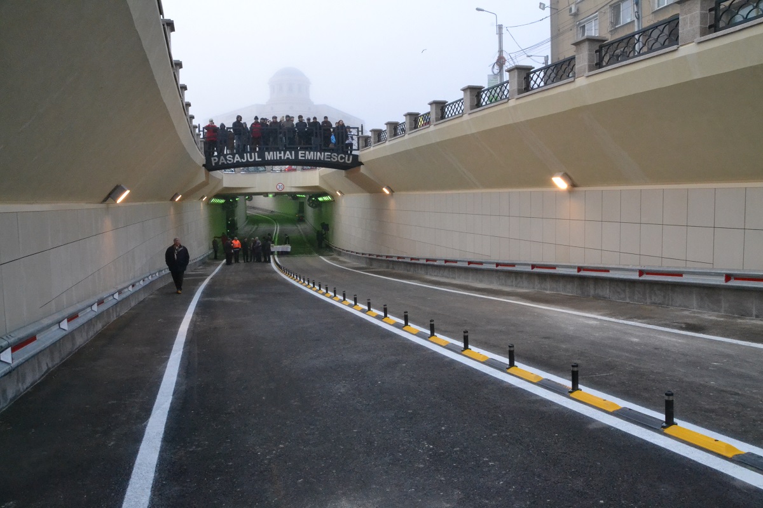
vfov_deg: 47.9
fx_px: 572
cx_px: 382
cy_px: 254
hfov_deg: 67.4
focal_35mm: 27
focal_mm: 18
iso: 3200
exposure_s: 1/100
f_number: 22
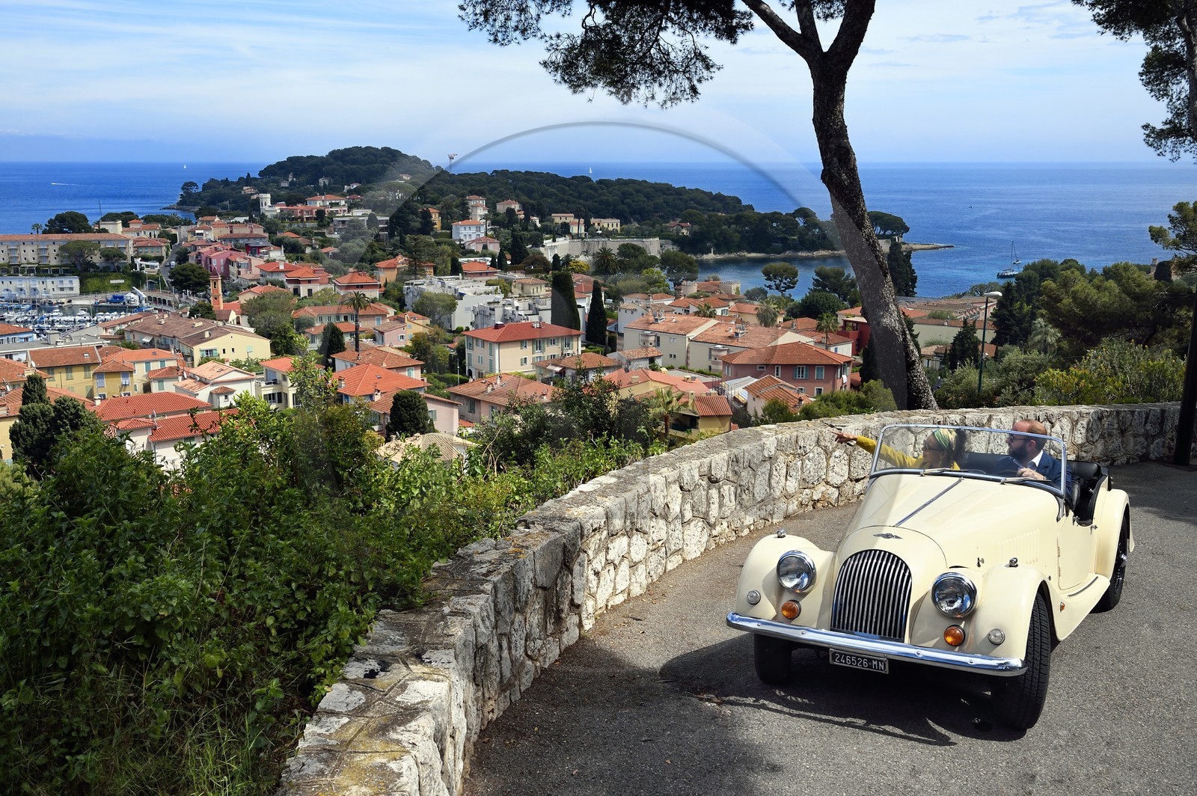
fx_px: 1163
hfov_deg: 54.5
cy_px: 398
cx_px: 598
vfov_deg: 37.8
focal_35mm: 35
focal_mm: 35
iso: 400
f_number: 13
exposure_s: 1/400
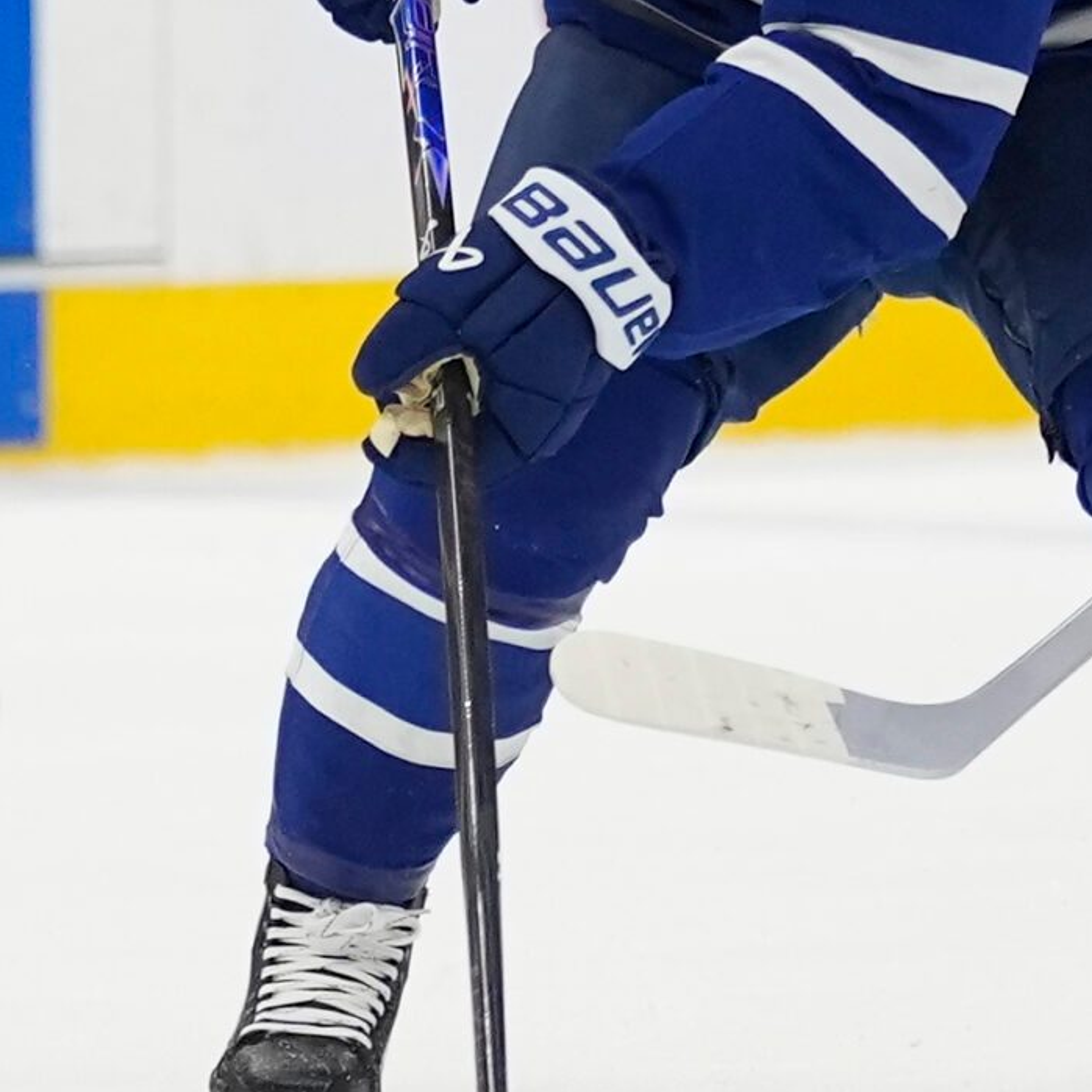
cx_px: 1111
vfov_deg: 4.5
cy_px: 230
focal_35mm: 392
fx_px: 13991
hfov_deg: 4.5
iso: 2000
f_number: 2.8
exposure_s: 1/2000
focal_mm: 126
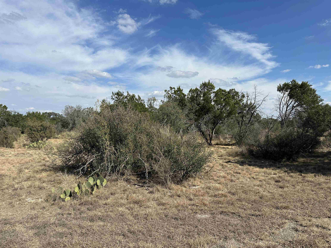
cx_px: 166
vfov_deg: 56.8
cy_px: 124
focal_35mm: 24
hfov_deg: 71.6
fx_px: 229
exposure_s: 1/6623
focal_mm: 6.86
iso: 80
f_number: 1.78
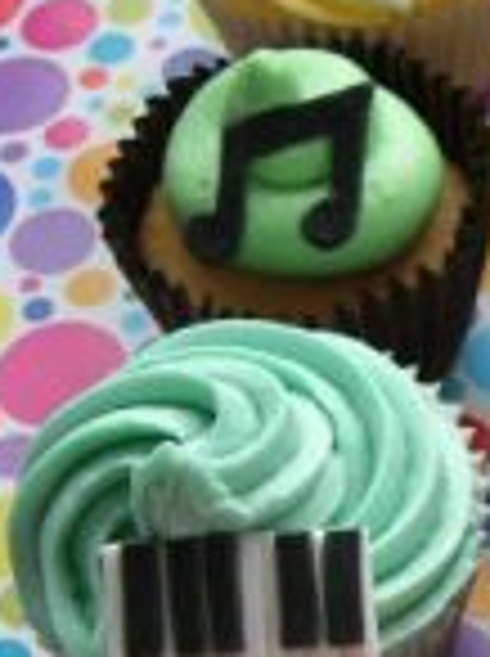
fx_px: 2215
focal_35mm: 117
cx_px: 728
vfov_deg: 16.8
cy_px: 450
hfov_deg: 12.1
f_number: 2.8
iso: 64
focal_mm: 7.8
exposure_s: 1/50.5
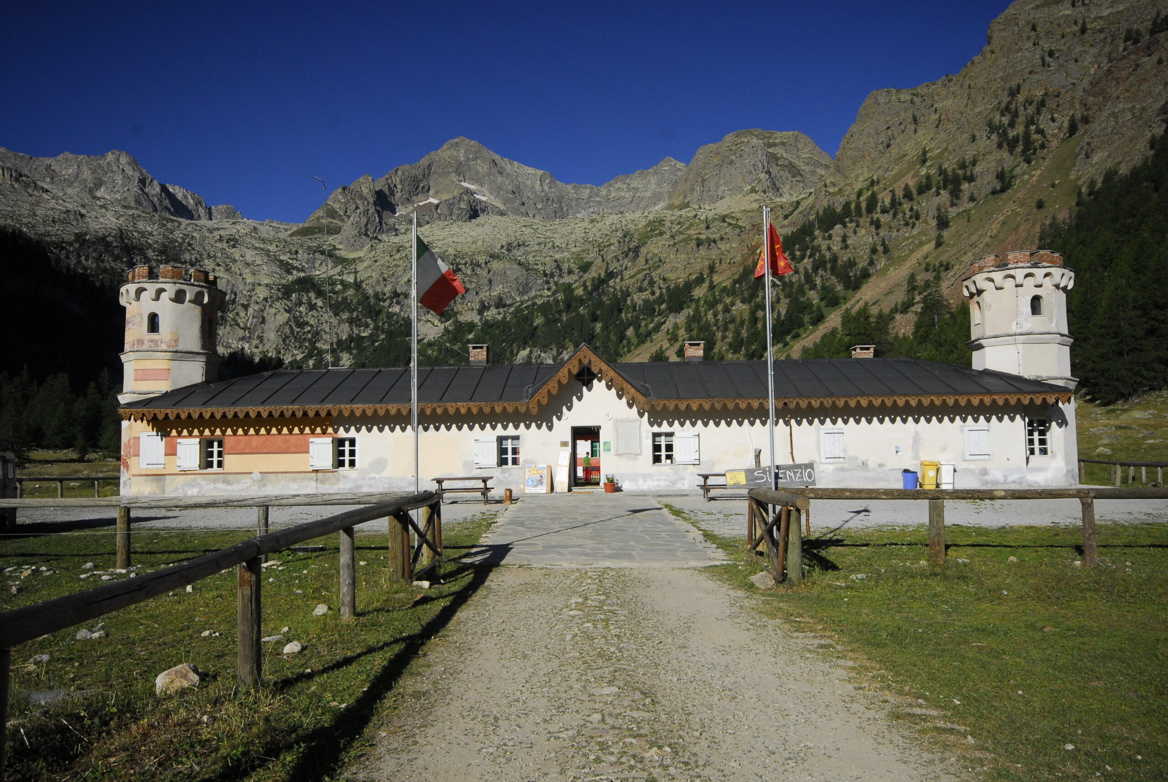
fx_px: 877
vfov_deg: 48.1
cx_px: 584
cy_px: 391
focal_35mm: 27
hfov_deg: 67.3
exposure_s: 1/320
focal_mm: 18
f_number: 9
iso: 400
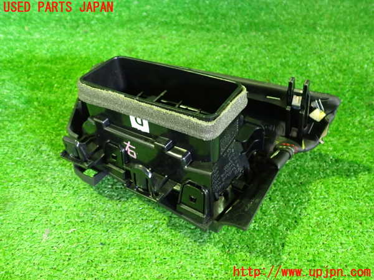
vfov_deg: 46.8
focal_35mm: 30
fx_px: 324
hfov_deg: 60.0
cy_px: 140
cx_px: 187
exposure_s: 1/15
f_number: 2.3
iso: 800
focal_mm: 5.4
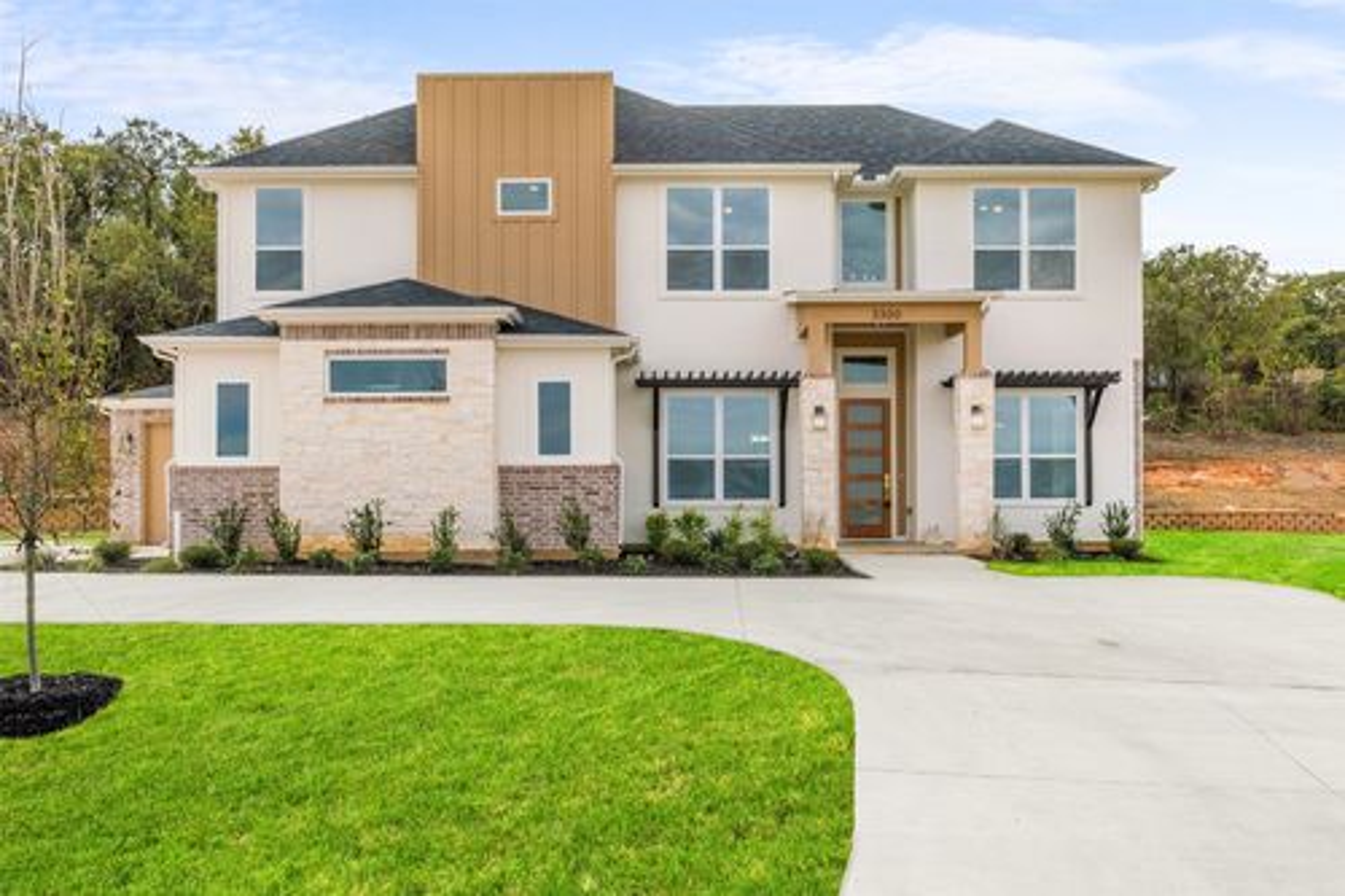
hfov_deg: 60.3
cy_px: 448
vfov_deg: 42.3
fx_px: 1158
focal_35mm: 31
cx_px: 672
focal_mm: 20.9
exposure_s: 1/800
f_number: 9
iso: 400
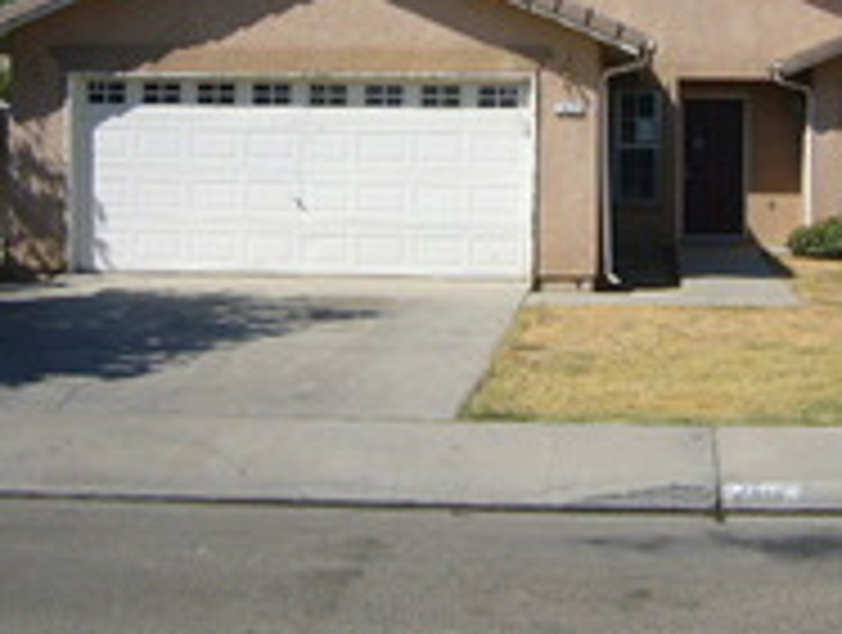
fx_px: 1755
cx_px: 563
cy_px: 166
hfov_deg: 26.8
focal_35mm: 72
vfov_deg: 20.4
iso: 80
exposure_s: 1/500
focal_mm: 4.6
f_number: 5.6
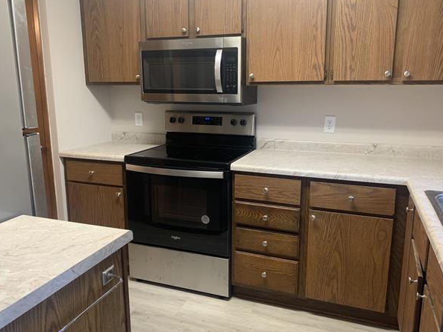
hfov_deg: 63.4
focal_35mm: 28
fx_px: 358
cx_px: 230
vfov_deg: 49.8
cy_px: 162
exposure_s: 1/60
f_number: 1.8
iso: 250
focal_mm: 4.25
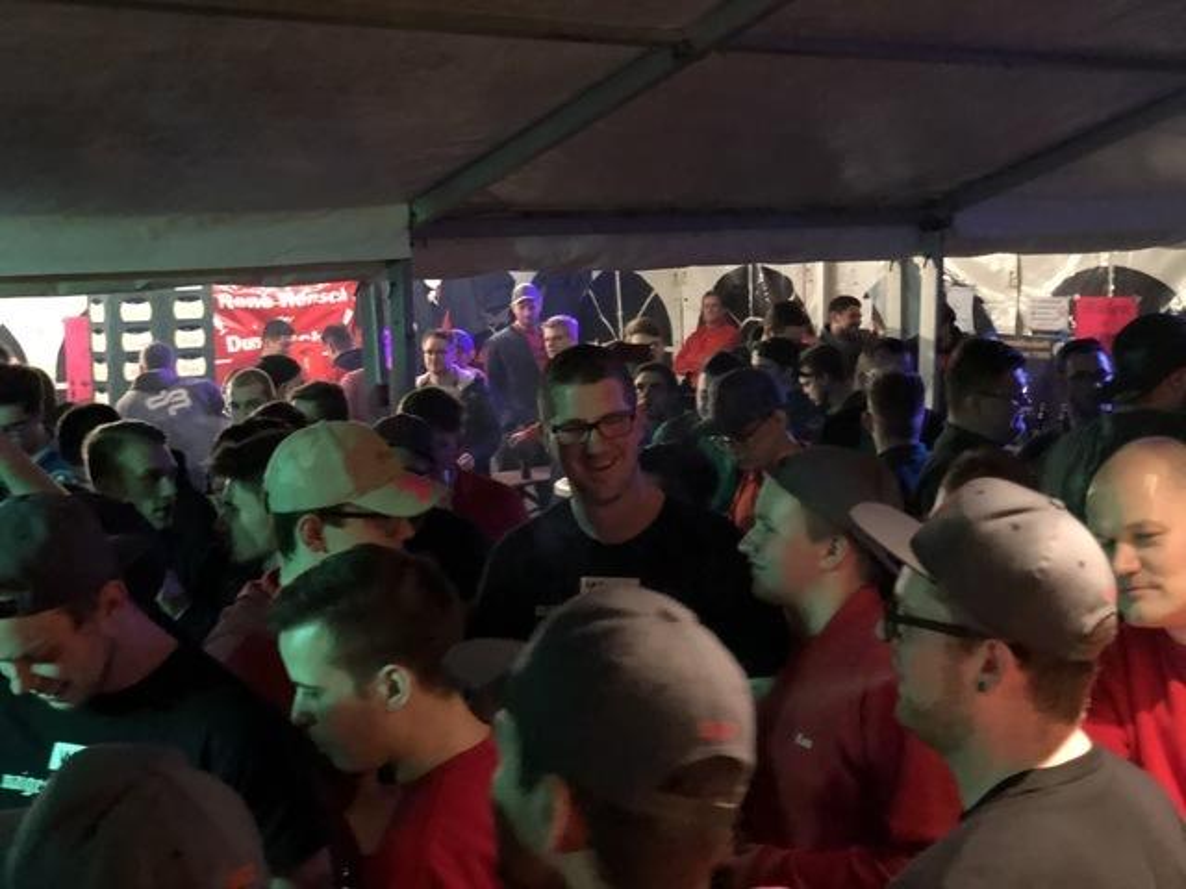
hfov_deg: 36.8
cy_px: 444
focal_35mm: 52
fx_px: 1782
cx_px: 593
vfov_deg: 28.0
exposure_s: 1/8
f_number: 2.4
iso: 160
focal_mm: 6
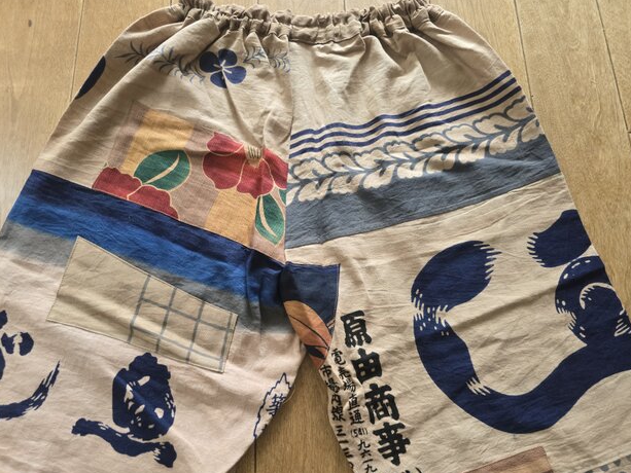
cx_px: 309
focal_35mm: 24
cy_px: 241
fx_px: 438
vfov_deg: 56.8
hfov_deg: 71.6
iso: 400
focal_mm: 6.3
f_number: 1.7
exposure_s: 1/100
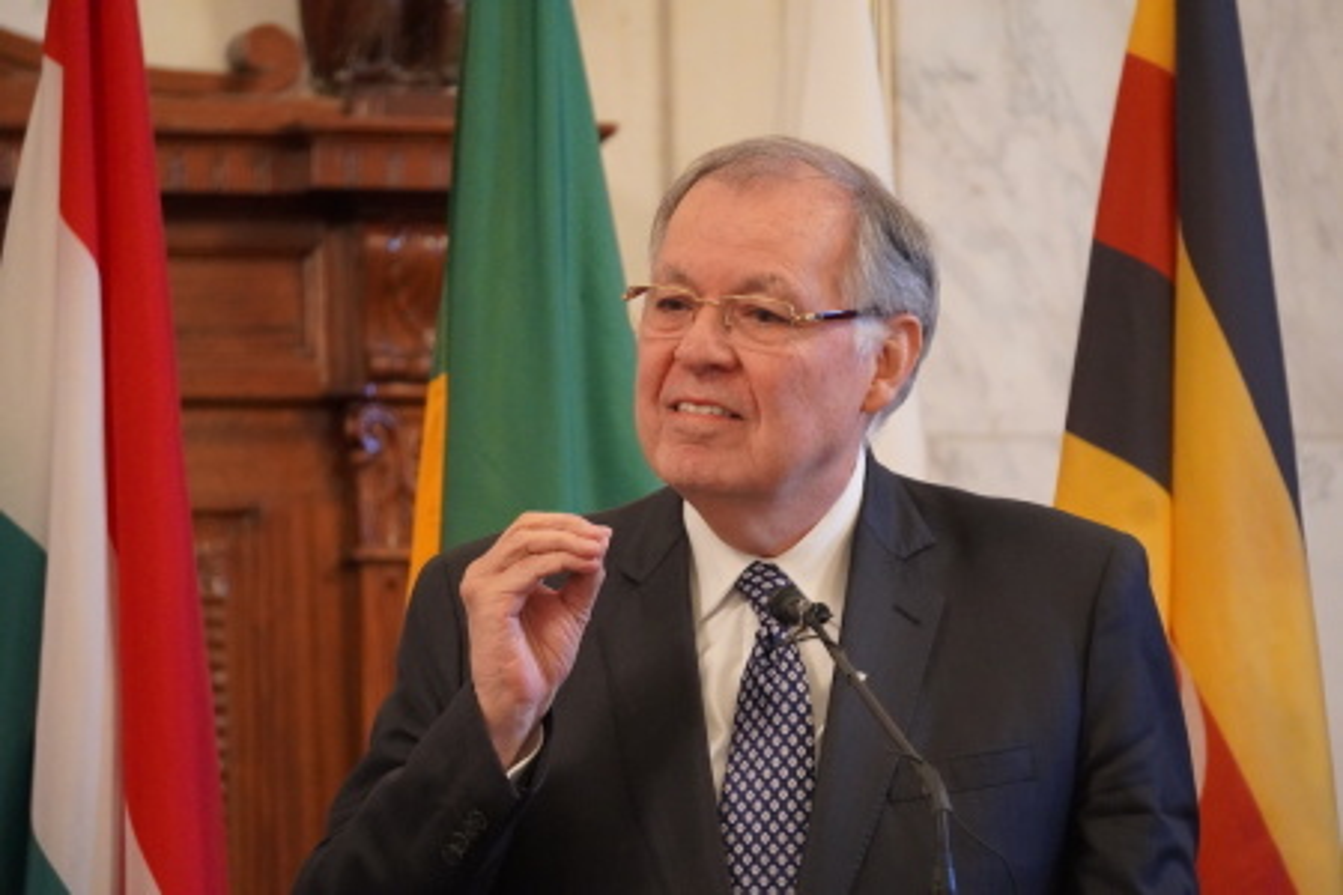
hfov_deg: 6.5
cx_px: 672
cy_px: 448
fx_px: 11750
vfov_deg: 4.4
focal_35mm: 315
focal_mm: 210
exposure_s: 1/125
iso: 6400
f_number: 6.3
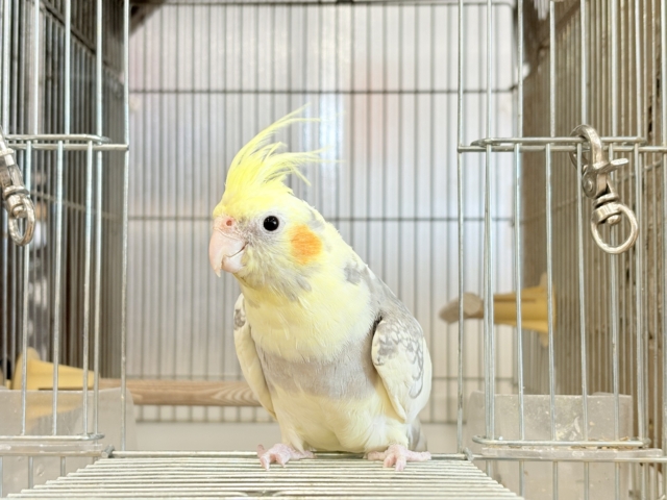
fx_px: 1002
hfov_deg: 36.8
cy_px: 250
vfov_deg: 28.0
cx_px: 334
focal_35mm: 52
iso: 50
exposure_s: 1/50
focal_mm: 5.96
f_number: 1.6
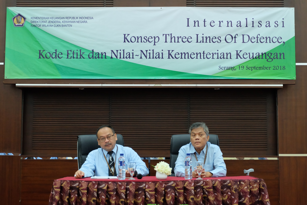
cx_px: 154
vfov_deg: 24.2
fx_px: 478
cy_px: 102
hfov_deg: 35.6
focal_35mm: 56
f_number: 5.3
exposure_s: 1/26
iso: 3200
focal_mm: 37.1
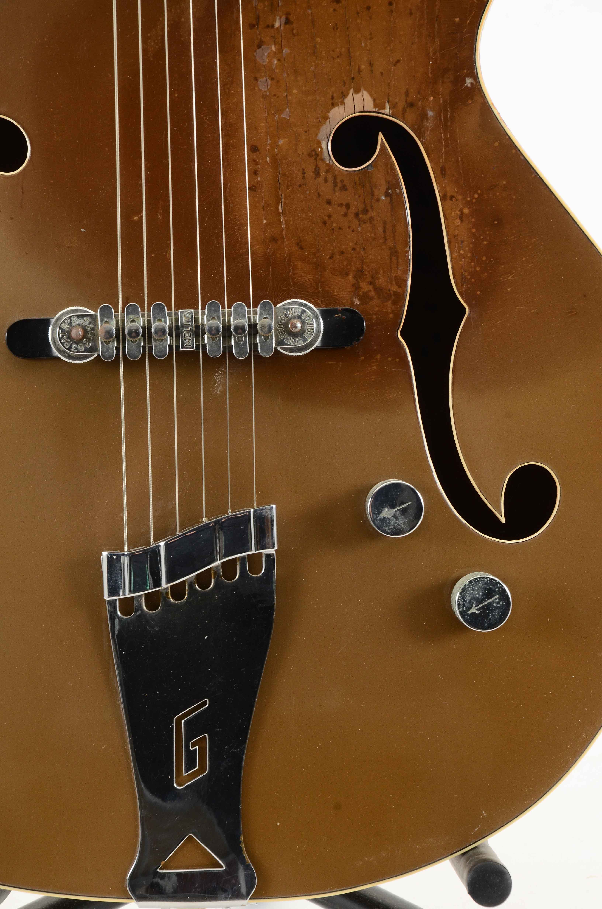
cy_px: 454
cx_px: 301
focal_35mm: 158
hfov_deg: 8.7
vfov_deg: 13.1
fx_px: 3968
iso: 400
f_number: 11
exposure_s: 1/80
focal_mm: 105
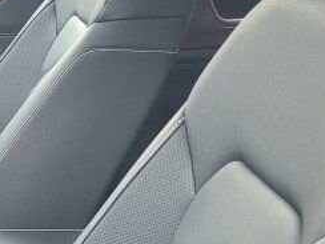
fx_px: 986
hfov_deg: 16.9
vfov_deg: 13.0
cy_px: 416
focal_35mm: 105
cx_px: -172
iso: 320
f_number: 1.8
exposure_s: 1/40
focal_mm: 7
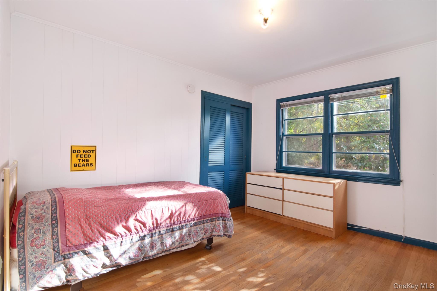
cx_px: 218
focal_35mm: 16
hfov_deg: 95.0
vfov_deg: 72.0
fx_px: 200
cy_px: 146
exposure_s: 1/40
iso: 640
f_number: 11
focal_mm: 11
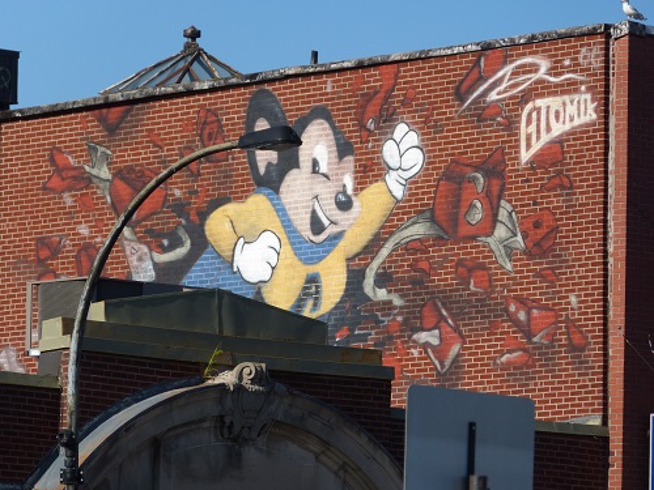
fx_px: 6537
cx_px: 327
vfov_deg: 4.3
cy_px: 245
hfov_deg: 5.7
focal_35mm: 346
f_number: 4.1
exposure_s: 1/1300
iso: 100
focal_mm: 62.3
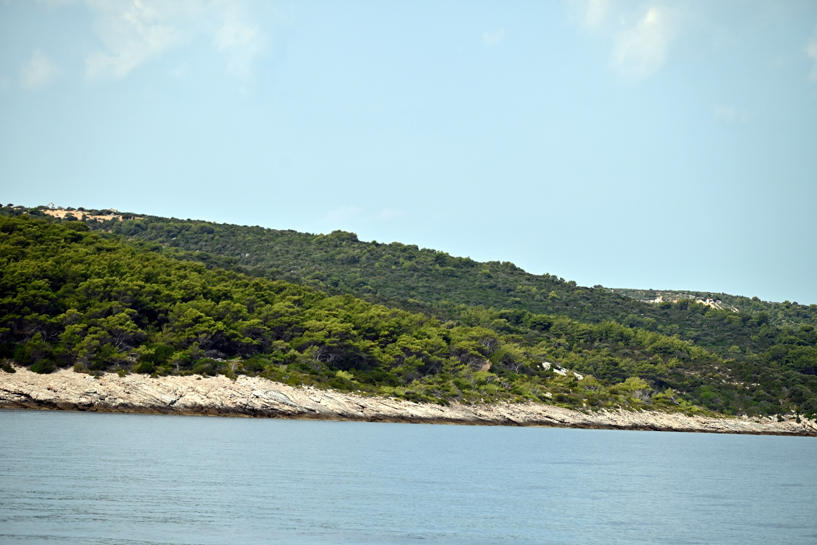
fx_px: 3064
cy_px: 272
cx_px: 408
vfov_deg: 10.2
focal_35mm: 135
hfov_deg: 15.2
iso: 250
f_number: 4.8
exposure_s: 1/3200
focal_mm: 135
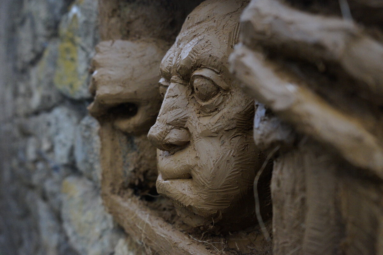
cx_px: 192
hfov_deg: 65.5
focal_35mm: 28
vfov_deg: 46.4
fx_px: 298
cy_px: 128
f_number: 5
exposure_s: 1/1600
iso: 6400
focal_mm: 28
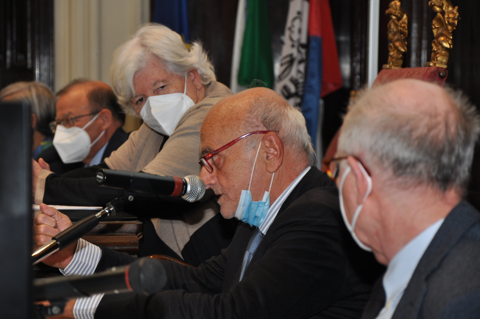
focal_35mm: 158
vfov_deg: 8.7
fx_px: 2097
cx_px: 240
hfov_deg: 13.1
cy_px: 160
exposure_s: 1/60
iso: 400
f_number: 5.6
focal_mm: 105
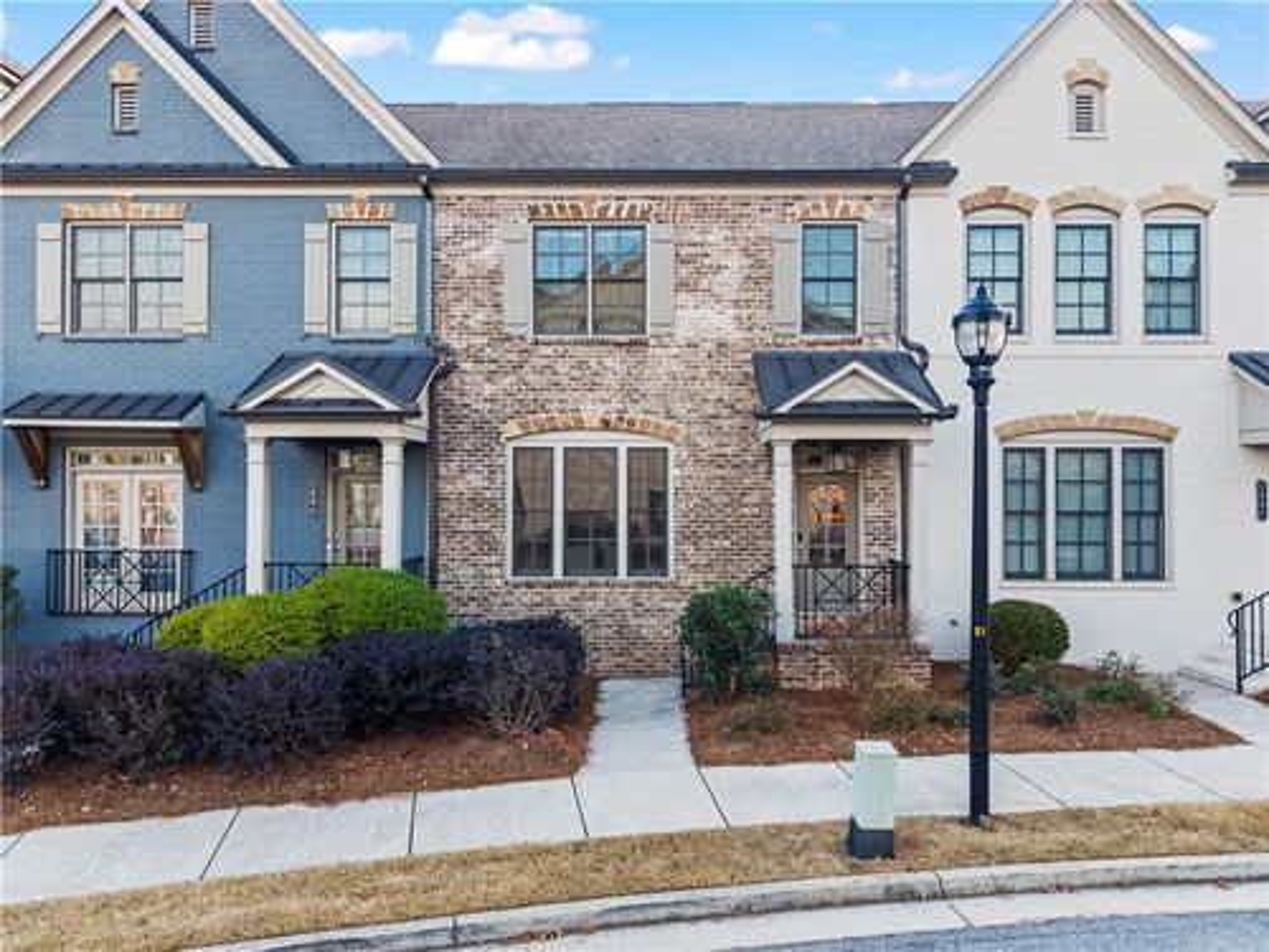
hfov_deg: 71.6
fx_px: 880
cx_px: 634
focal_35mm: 24
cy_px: 476
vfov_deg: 56.8
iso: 200
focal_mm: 8.67
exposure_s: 1/200
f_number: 1.8
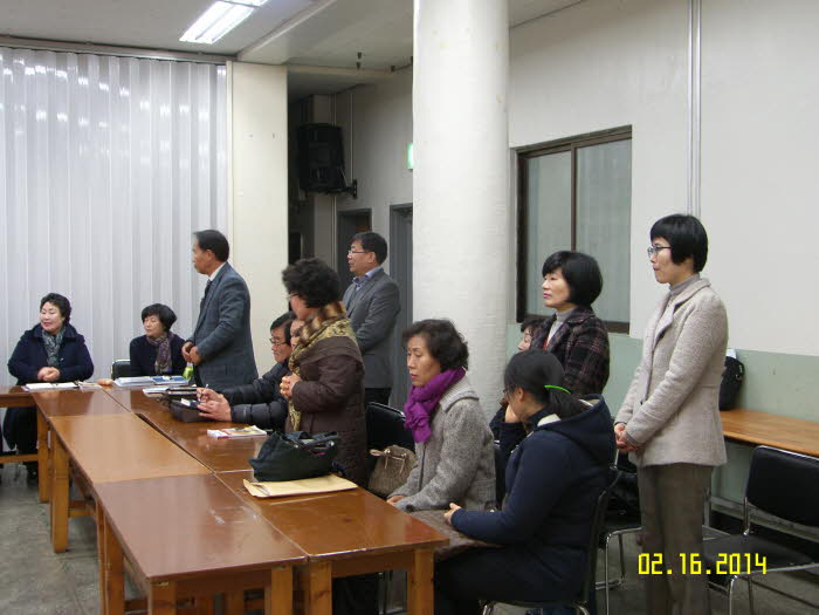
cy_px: 308
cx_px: 410
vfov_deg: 40.7
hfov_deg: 52.6
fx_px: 828
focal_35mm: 35
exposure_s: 1/30
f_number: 2.5
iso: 100
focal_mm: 9
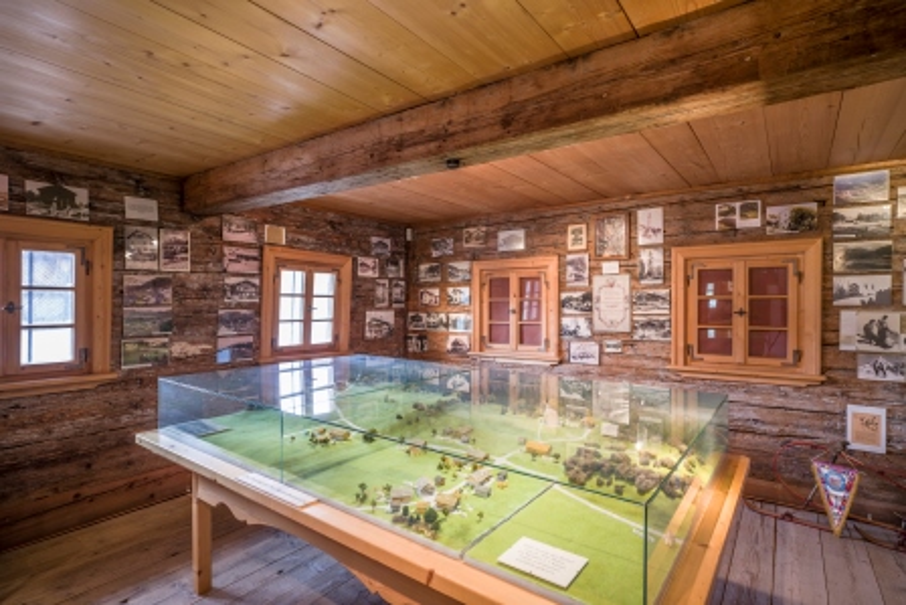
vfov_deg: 67.4
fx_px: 453
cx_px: 453
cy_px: 302
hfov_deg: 90.0
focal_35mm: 18
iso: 100
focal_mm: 18
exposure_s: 1/2.5
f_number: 6.8
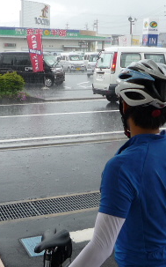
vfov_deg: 36.3
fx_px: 406
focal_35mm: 56
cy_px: 147
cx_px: 71
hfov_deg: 23.1
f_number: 2.8
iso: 100
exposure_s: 1/100
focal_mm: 4.4
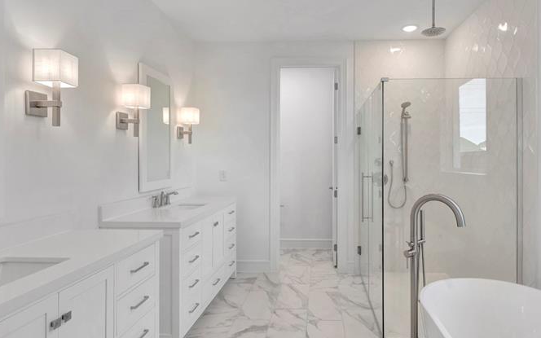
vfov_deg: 55.0
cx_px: 309
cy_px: 160
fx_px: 324
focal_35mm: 22
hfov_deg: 79.2
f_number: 9
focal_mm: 14
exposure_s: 1/2.5
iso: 100
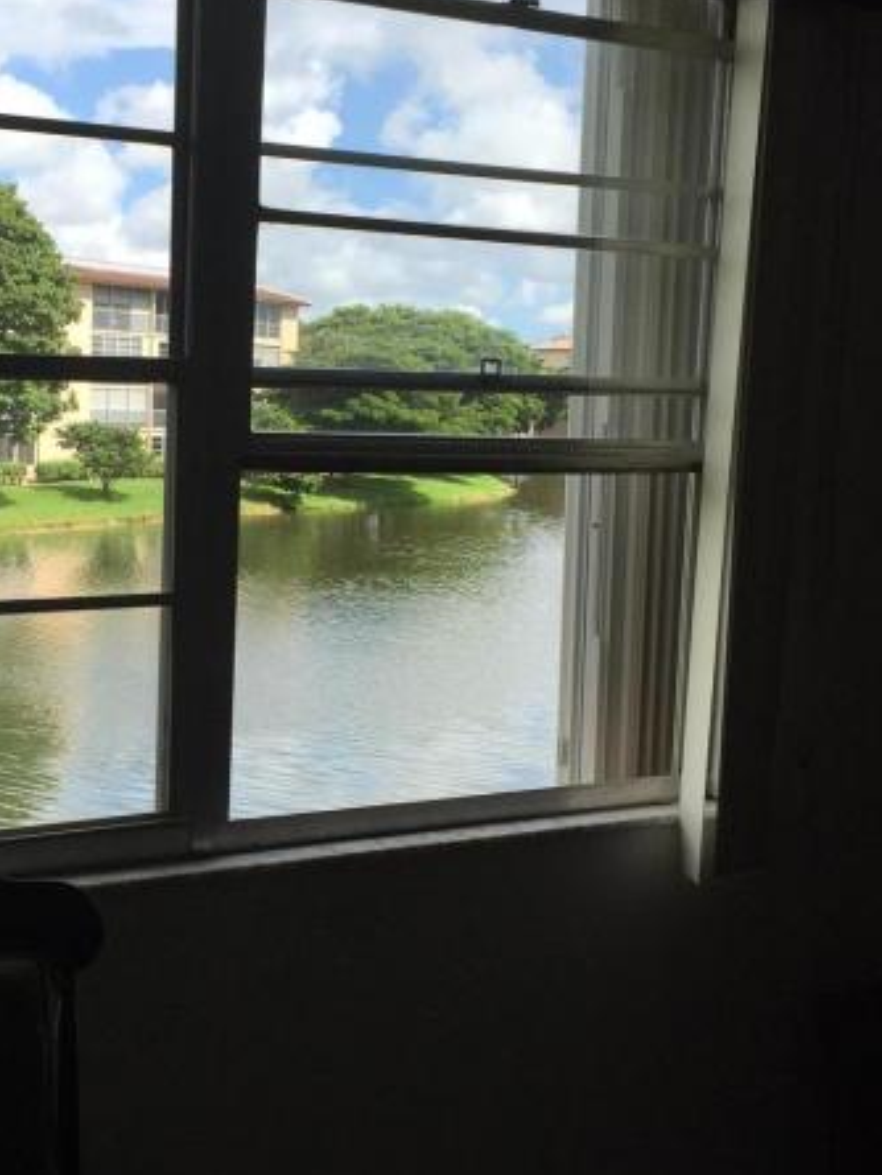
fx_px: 1698
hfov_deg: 28.4
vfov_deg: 38.2
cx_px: 164
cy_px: 578
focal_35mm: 50
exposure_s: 1/1163
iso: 32
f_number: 2.2
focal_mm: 4.15
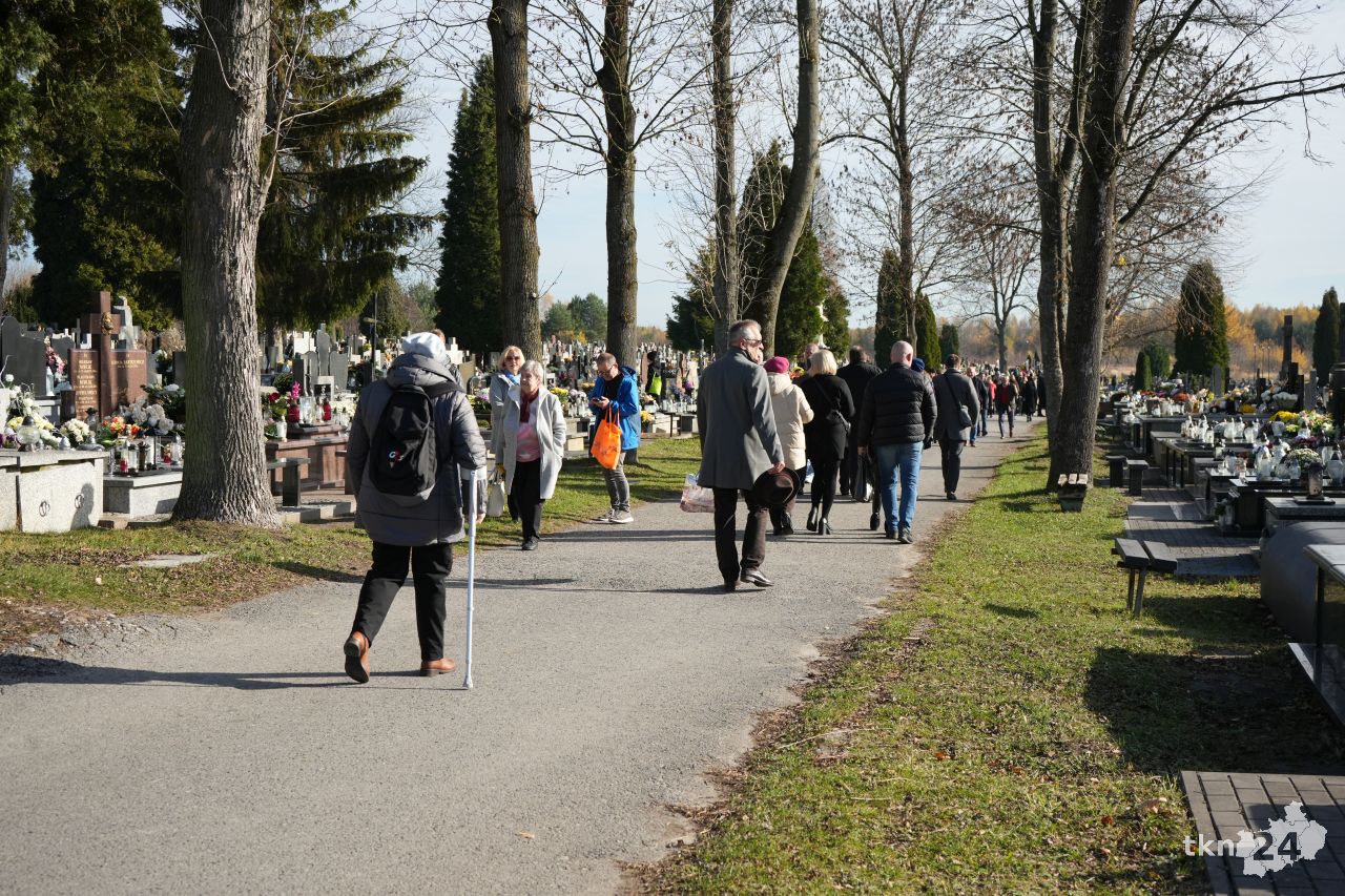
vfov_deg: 28.6
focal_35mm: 47
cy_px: 448
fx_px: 1756
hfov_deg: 41.9
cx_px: 672
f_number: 6.3
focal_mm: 47
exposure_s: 1/2000
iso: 800
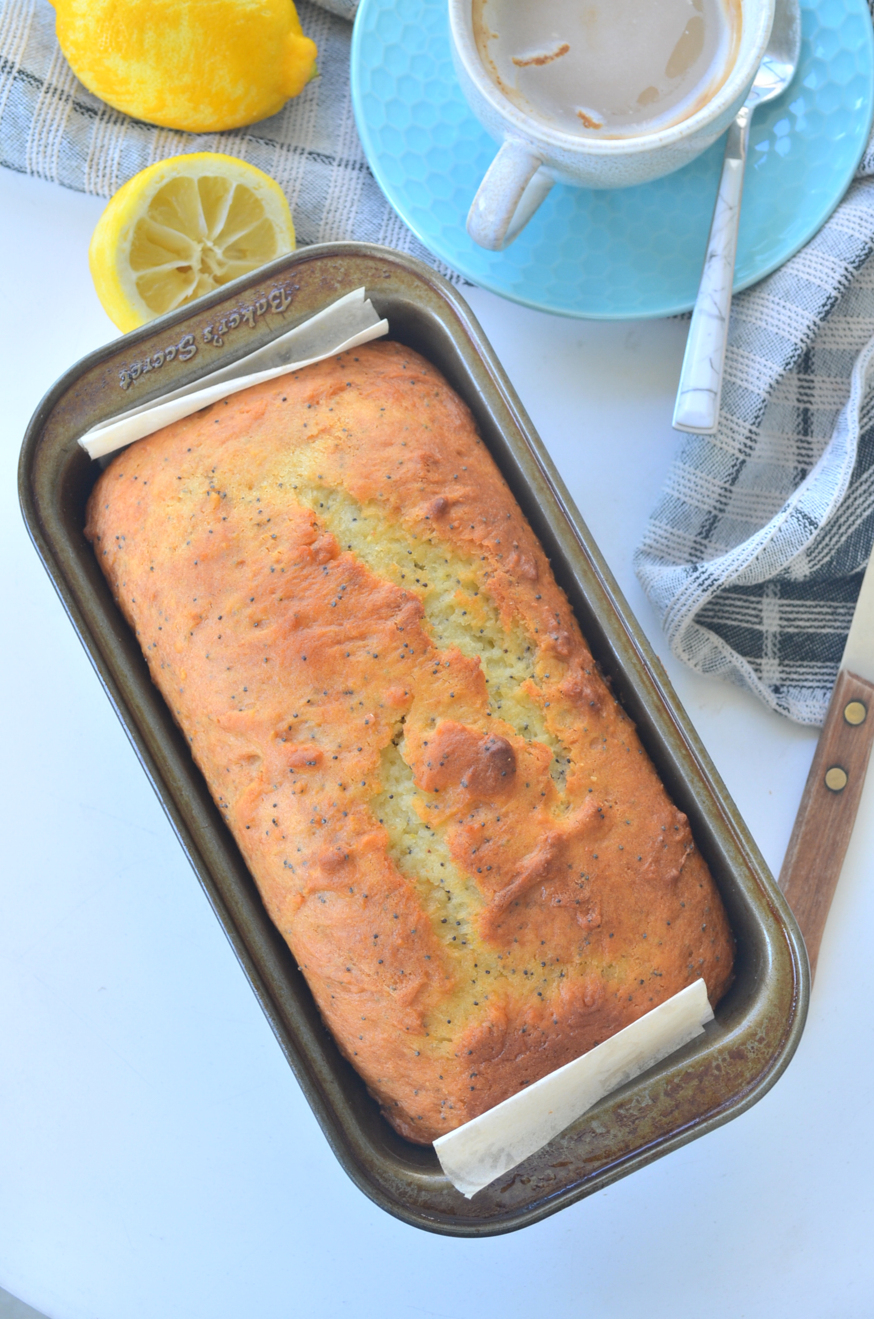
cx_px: 437
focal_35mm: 52
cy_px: 660
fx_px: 1920
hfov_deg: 25.6
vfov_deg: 37.9
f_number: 7.1
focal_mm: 35
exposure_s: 1/60
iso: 400
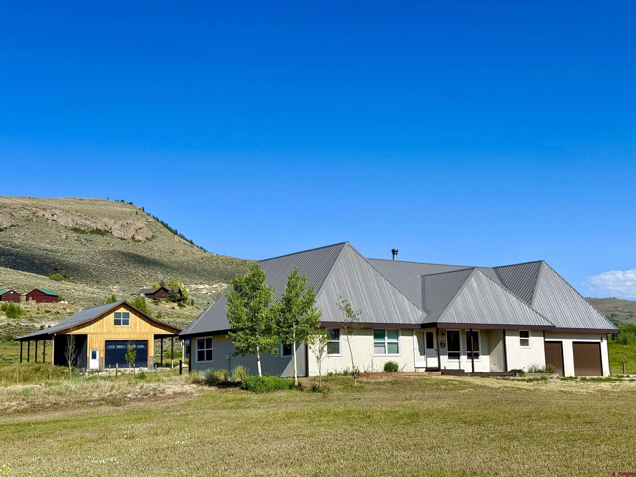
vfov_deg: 30.3
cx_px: 318
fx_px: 882
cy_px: 238
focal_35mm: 48
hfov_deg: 39.7
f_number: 1.78
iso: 64
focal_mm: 6.76
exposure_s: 1/6024
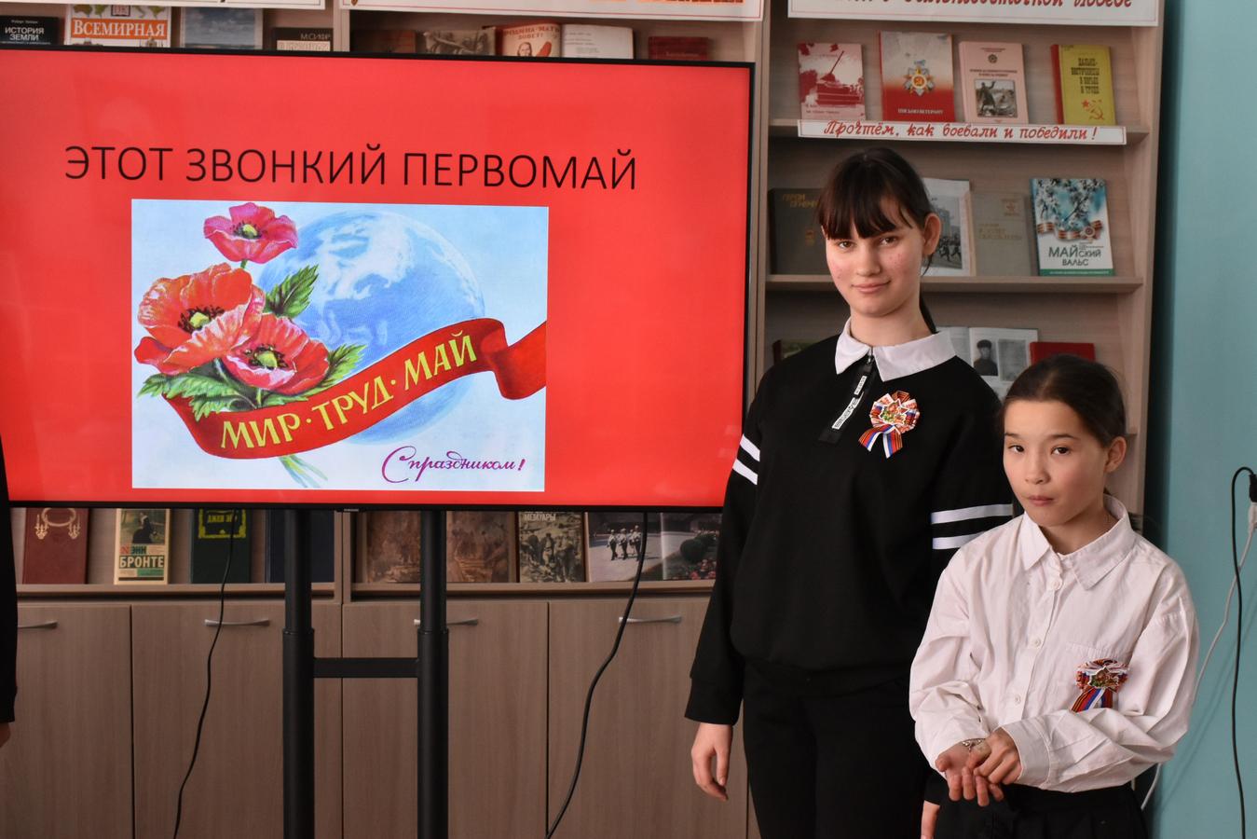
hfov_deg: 35.0
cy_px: 420
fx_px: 1991
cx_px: 628
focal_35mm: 57
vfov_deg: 23.8
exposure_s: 1/60
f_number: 11
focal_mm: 38
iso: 1600
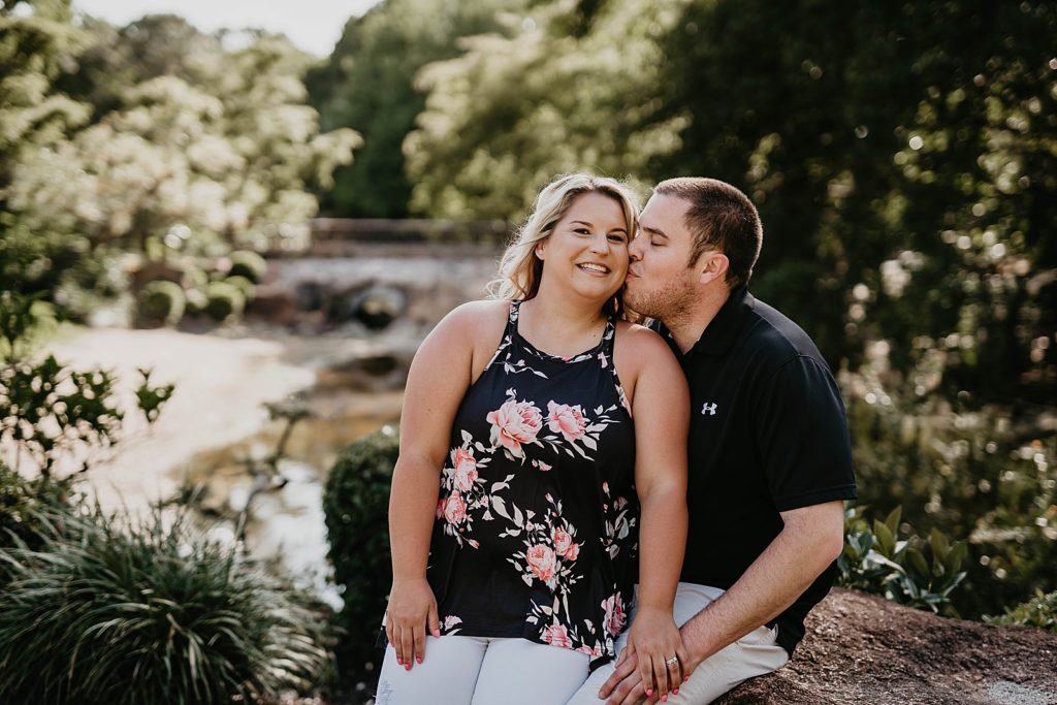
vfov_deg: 27.0
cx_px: 528
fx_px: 1468
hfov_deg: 39.6
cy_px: 352
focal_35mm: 50
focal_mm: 50
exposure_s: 1/1000
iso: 125
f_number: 1.8
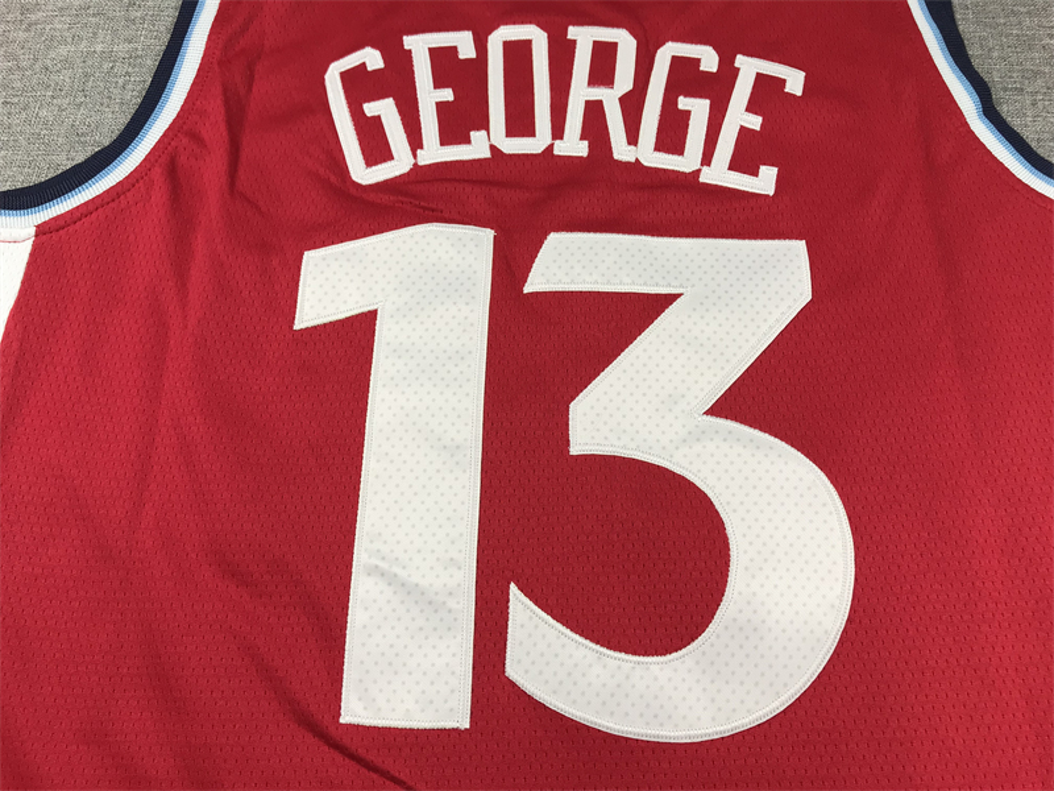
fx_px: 853
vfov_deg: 49.7
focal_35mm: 28
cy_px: 396
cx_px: 527
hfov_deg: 63.4
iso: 25
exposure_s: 1/100
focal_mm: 3.99
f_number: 1.8
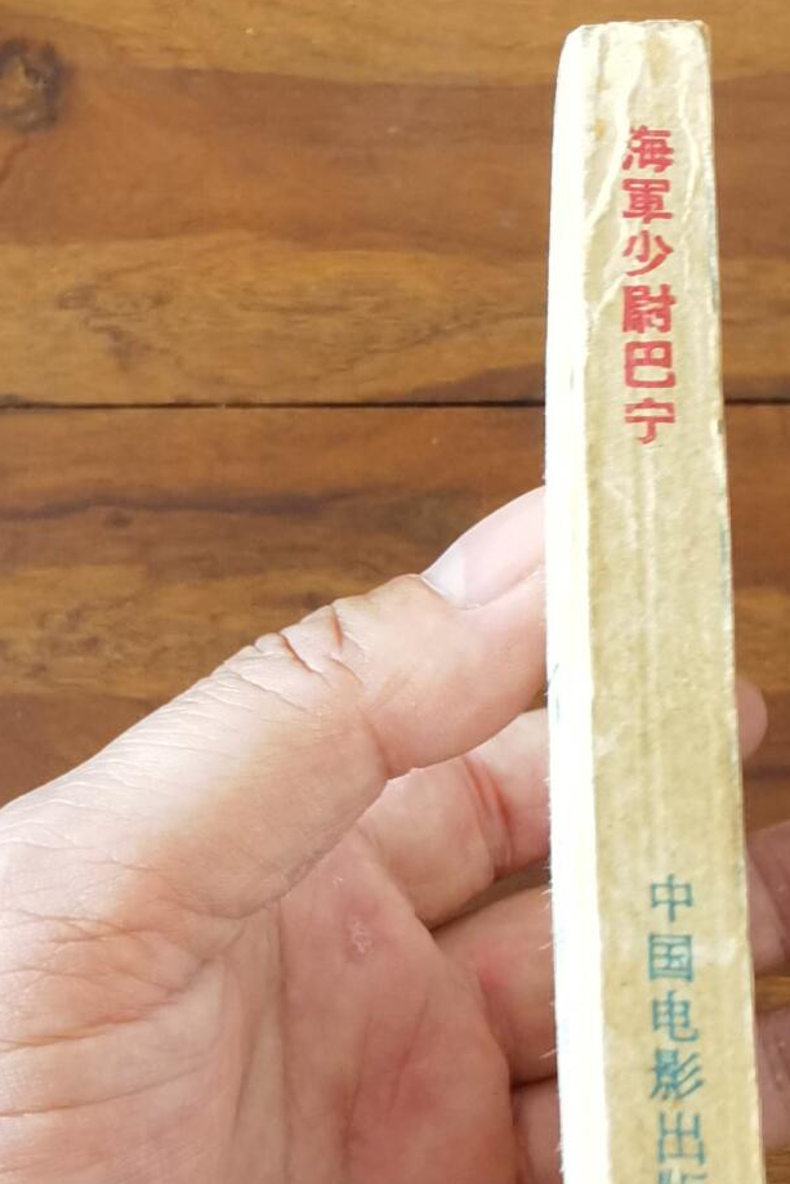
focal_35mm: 55
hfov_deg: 23.9
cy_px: 585
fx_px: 1810
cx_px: 718
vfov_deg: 36.2
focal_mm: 2.26
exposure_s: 1/30
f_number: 2.2
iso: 160
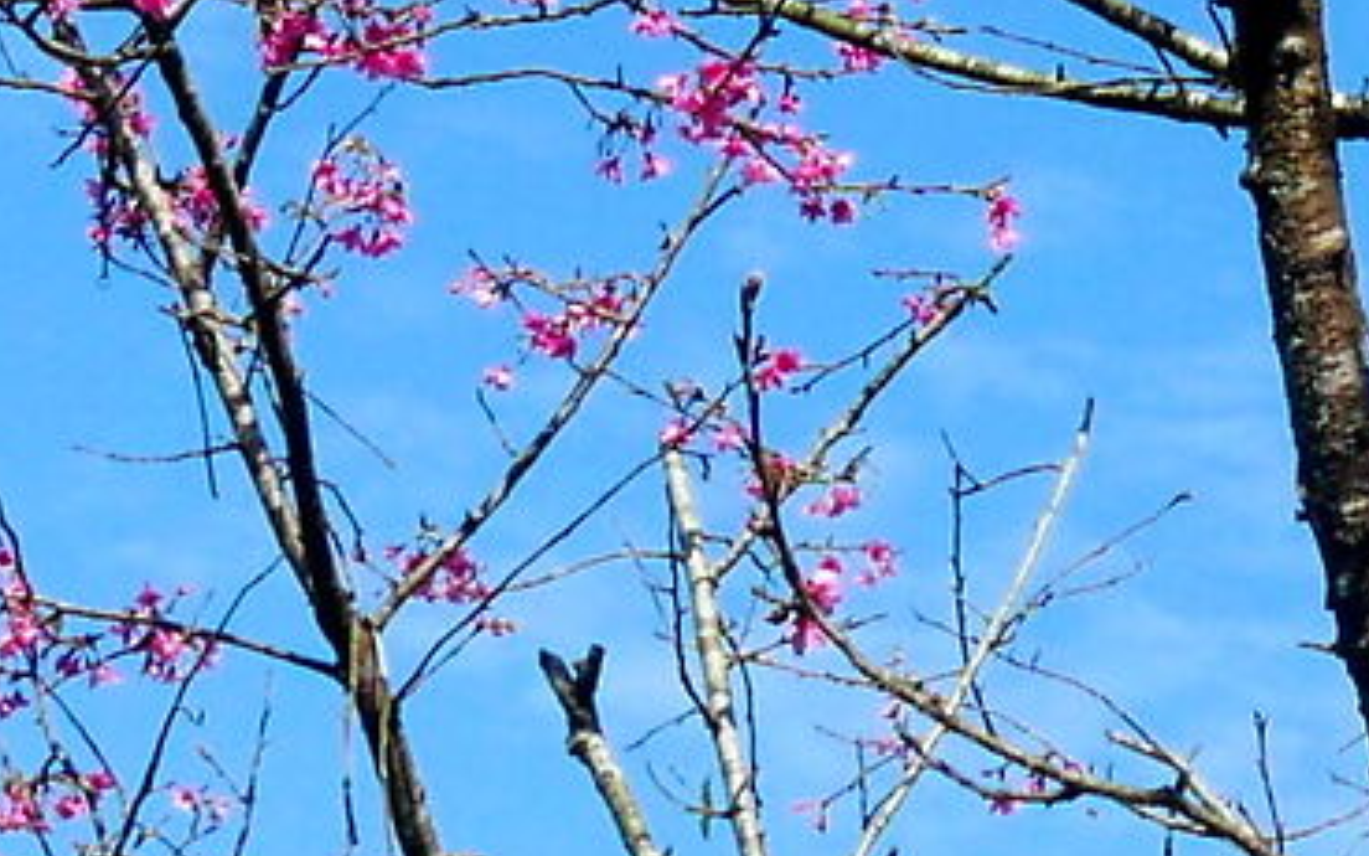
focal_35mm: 213
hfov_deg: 9.6
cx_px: 1931
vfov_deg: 5.8
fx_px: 7947
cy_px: -1559
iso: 250
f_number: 11
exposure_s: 1/320
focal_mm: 14.4
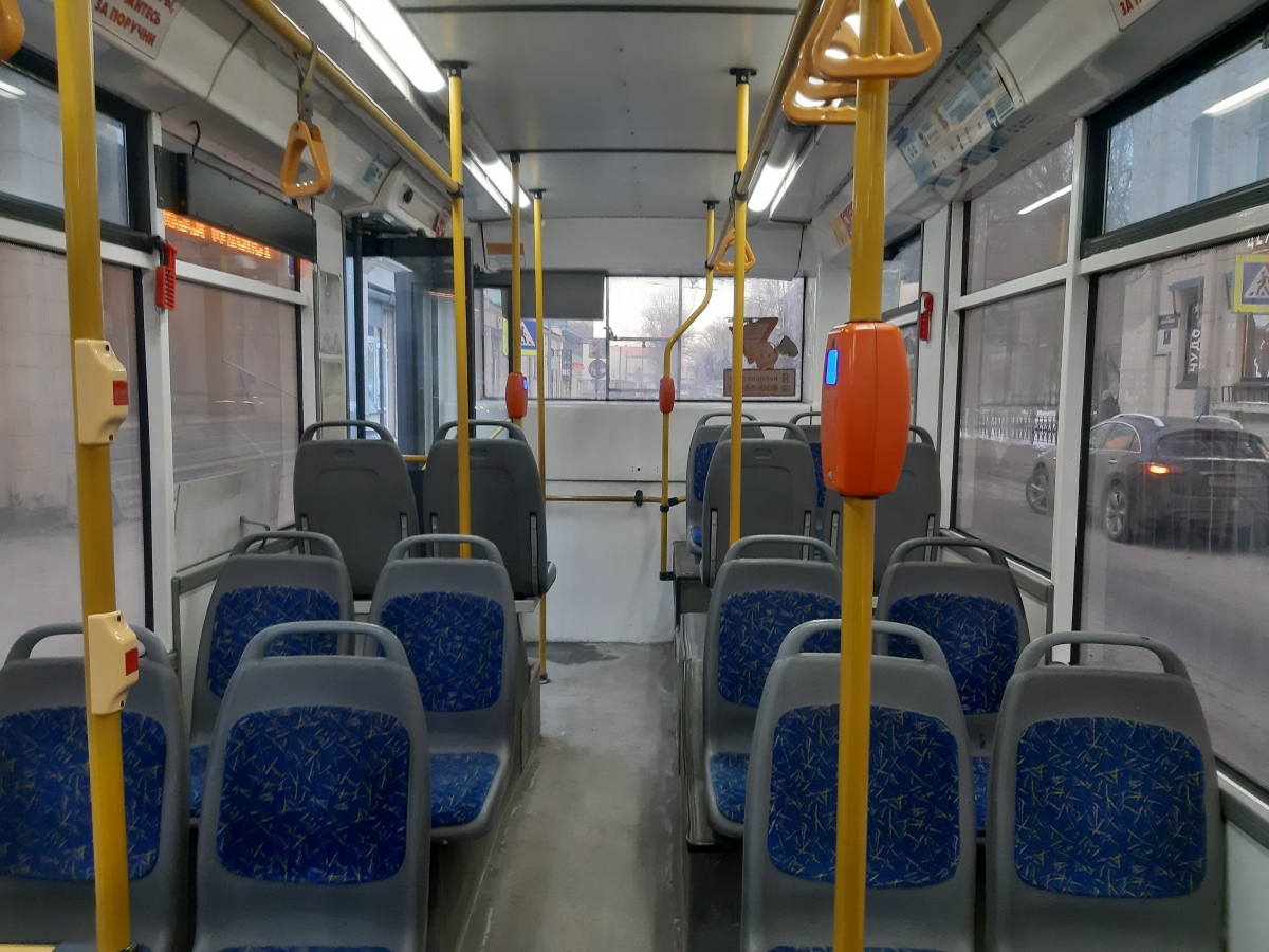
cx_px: 634
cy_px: 476
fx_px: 990
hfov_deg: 65.3
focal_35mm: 27
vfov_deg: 51.4
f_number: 1.7
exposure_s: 1/50
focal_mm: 3.93
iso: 400
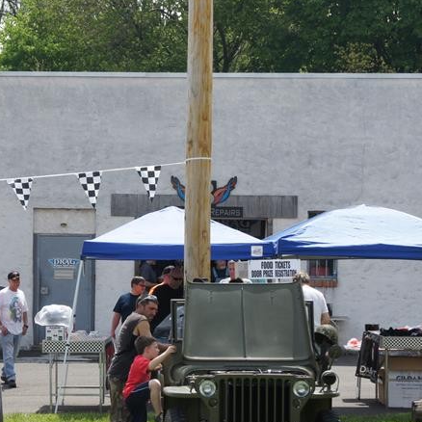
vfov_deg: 13.3
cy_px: 264
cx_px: 84
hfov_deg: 13.3
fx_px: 1807
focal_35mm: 131
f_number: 9
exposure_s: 1/320
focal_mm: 44
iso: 200
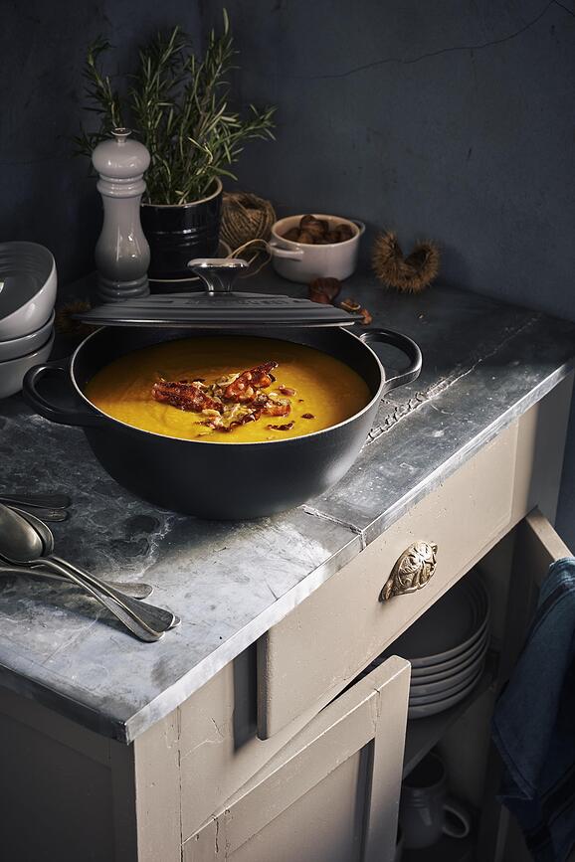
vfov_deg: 28.8
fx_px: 1677
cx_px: 288
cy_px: 431
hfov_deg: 19.5
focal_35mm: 70
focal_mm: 70
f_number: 8
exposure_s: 1/2
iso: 100
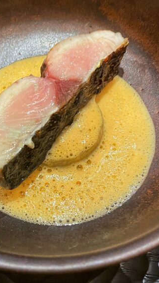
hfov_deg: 23.4
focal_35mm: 51
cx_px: 58
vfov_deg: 40.4
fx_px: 382
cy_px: 115
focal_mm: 4.2
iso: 160
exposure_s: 1/50
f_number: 1.6
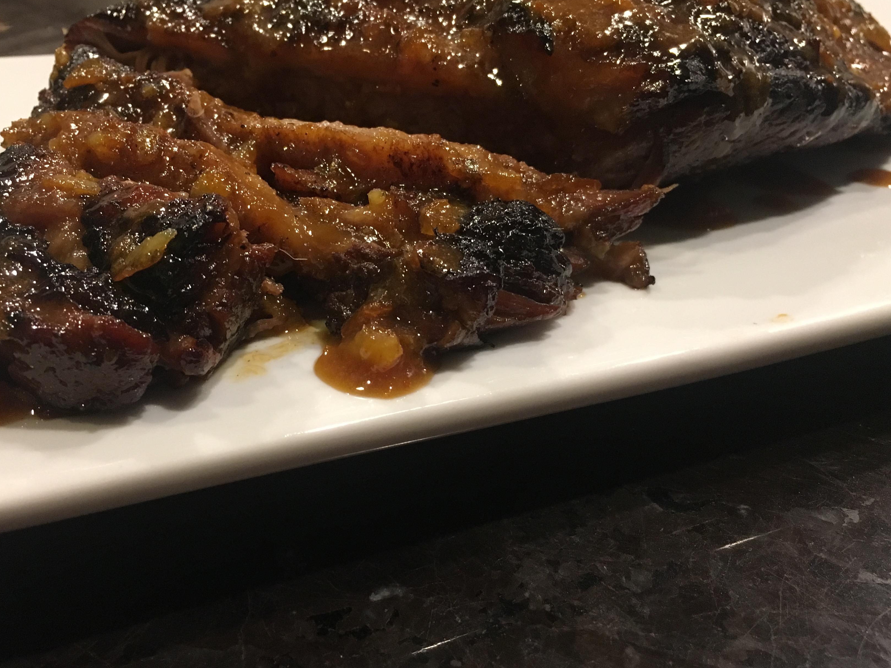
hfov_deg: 51.3
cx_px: 396
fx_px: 927
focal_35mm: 36
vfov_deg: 39.5
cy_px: 279
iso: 200
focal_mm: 4.15
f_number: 2.2
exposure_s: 1/30
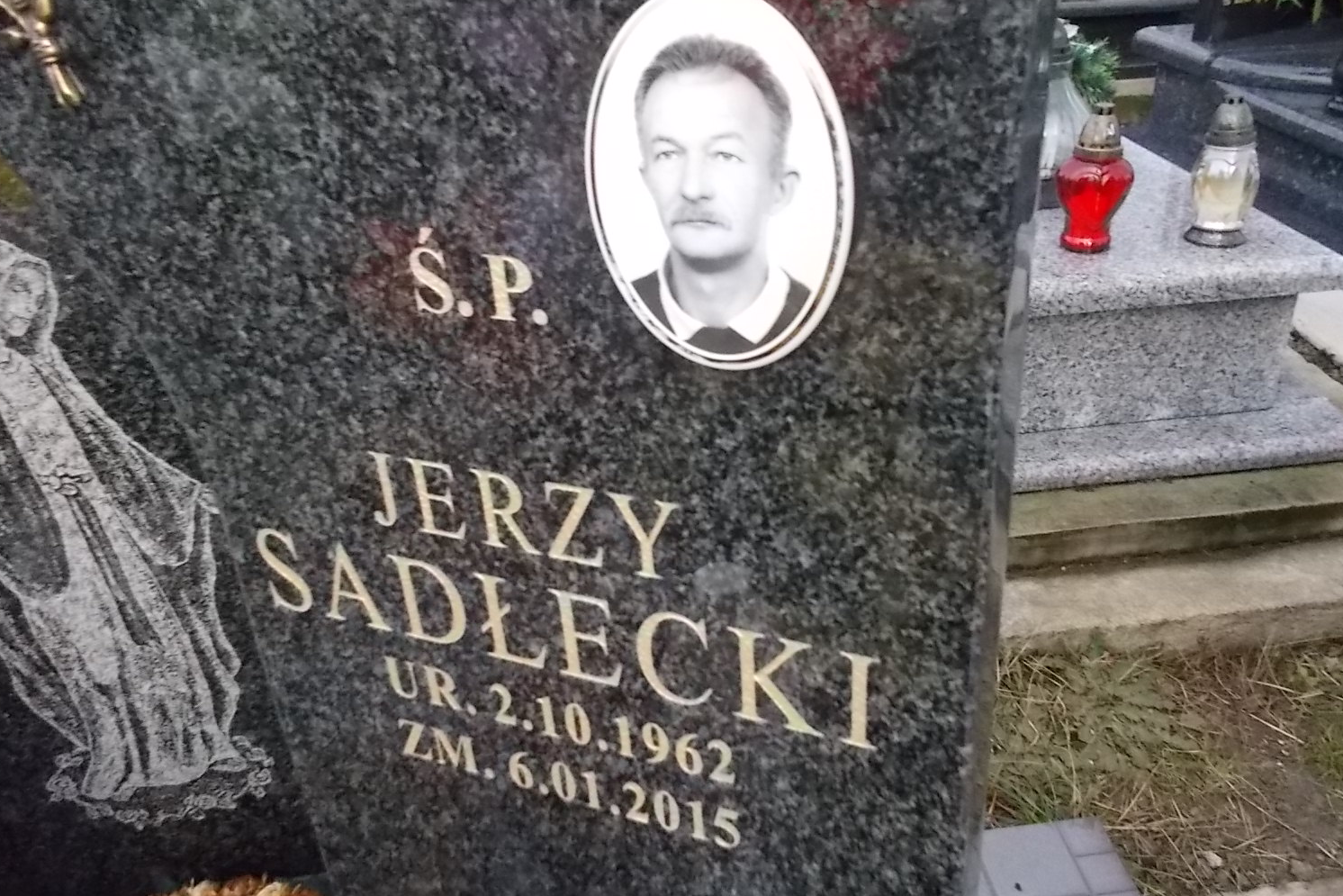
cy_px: 443
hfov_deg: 63.6
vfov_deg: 45.0
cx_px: 707
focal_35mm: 29
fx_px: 1082
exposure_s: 1/125
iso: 400
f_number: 8
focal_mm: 4.6
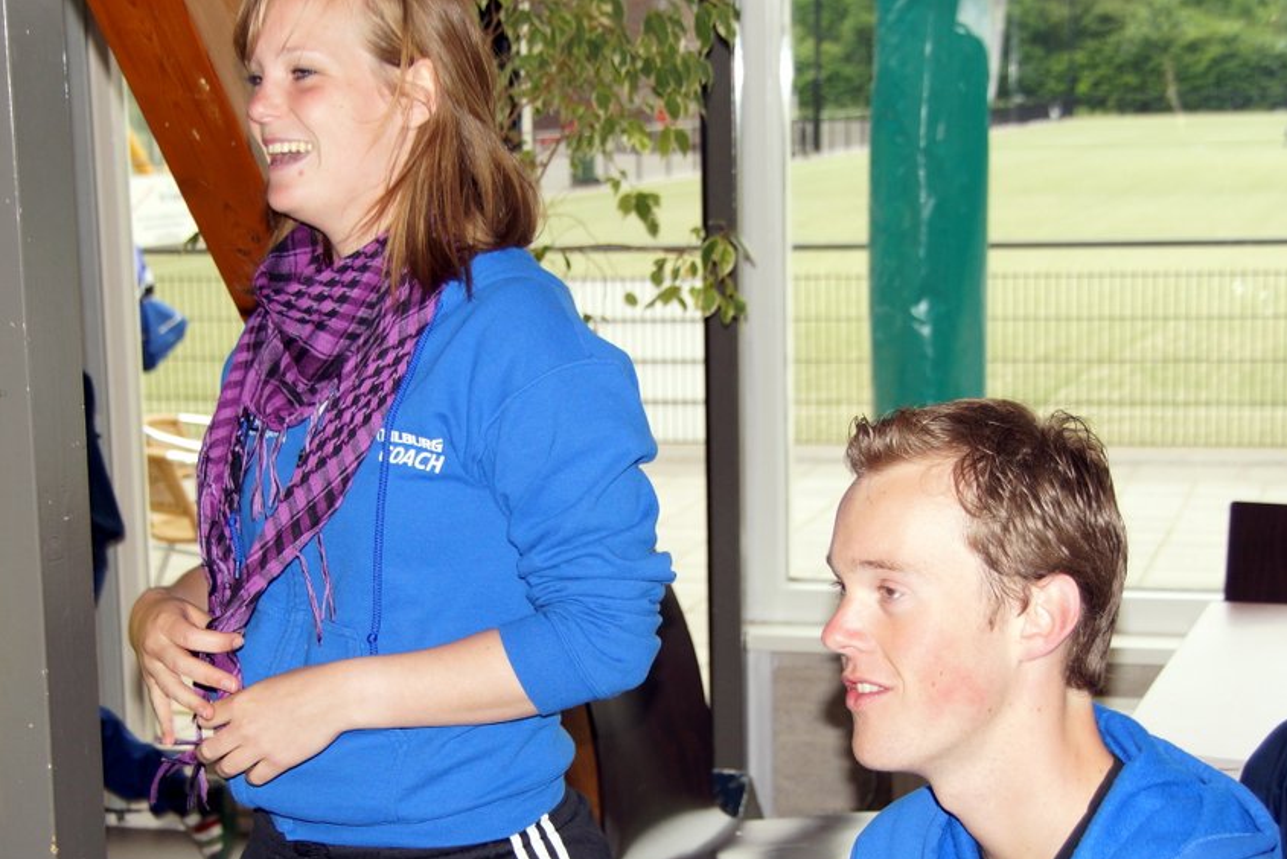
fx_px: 2275
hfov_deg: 31.6
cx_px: 646
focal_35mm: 64
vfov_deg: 21.4
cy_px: 445
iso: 200
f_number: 4.5
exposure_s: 1/160
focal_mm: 35
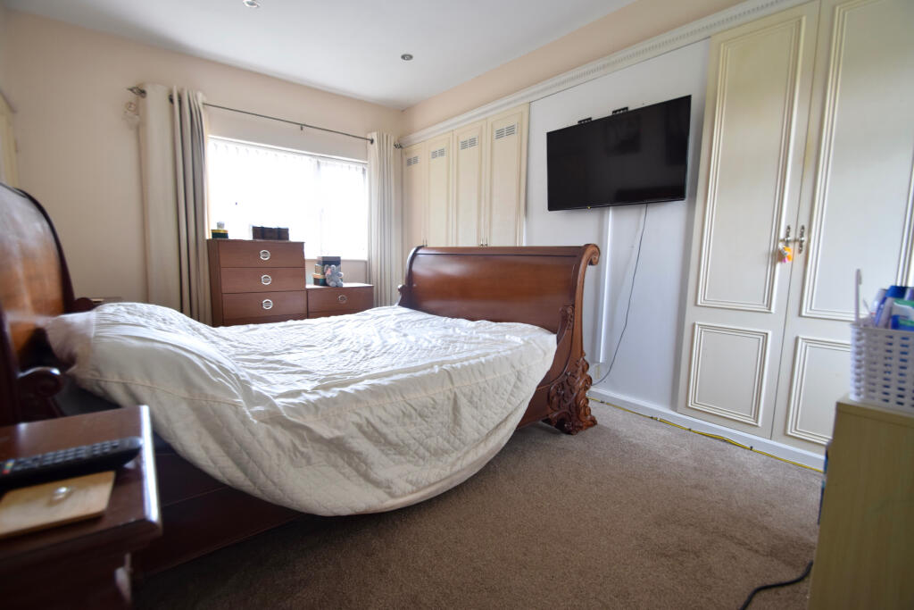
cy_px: 305
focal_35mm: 15
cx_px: 457
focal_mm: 10
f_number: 4.5
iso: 450
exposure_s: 1/15
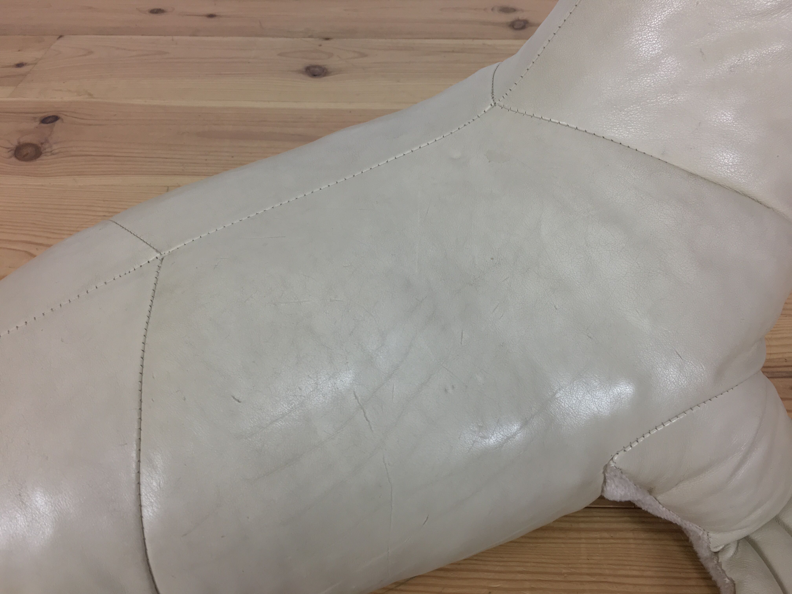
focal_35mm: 29
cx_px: 396
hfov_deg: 61.7
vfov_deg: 48.2
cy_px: 297
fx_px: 664
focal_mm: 4.15
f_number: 2.2
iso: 40
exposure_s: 1/33
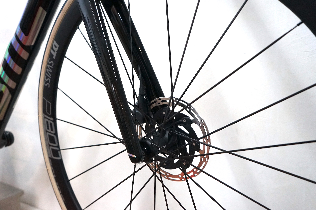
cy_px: 105
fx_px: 272
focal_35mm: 31
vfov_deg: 42.3
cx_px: 158
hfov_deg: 60.3
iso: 4000
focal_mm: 31
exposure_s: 1/160
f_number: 4.5
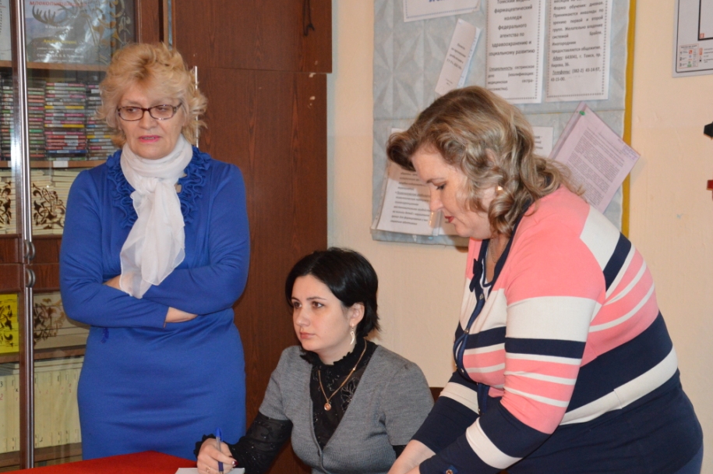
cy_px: 264
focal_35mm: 76
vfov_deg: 18.0
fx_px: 1495
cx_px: 324
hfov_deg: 26.8
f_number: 4.8
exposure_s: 1/60
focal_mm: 45
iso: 2000
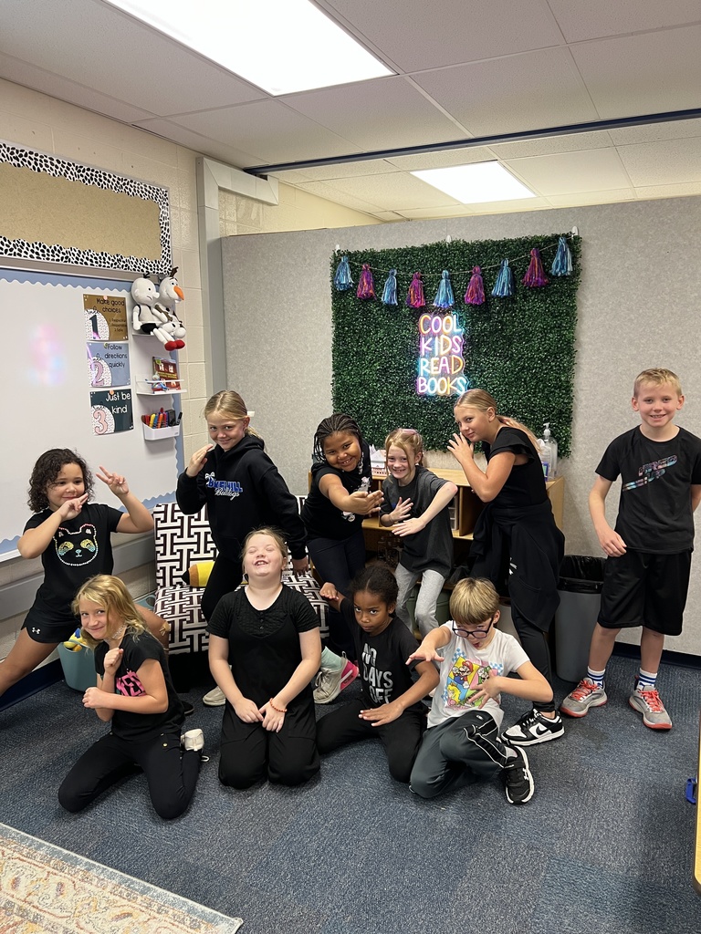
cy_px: 467
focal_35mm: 26
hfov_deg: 53.1
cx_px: 350
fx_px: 702
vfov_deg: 67.3
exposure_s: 1/60
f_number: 1.5
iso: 125
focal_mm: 5.7
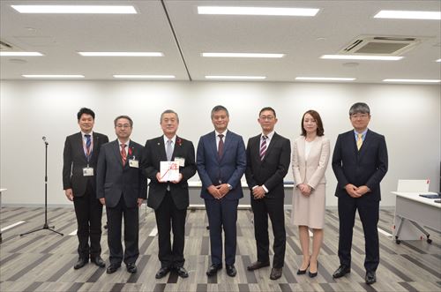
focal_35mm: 30
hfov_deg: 62.0
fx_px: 367
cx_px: 220
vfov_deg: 43.4
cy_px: 146
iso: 3200
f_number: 5.6
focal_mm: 20
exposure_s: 1/500
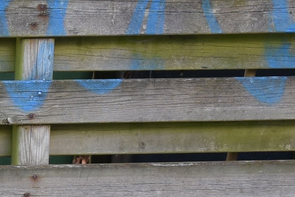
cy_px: 344
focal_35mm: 210
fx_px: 1720
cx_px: -396
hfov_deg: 8.9
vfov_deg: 6.4
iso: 200
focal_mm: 26
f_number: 4.5
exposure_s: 1/125
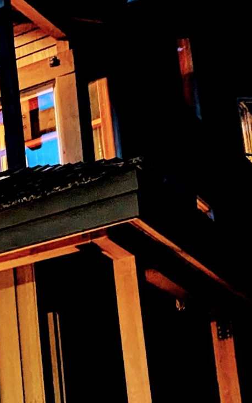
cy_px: 350
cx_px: -406
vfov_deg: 19.3
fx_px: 1164
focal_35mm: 106
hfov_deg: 10.3
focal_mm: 6.9
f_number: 1.68
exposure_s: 1/30
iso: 544
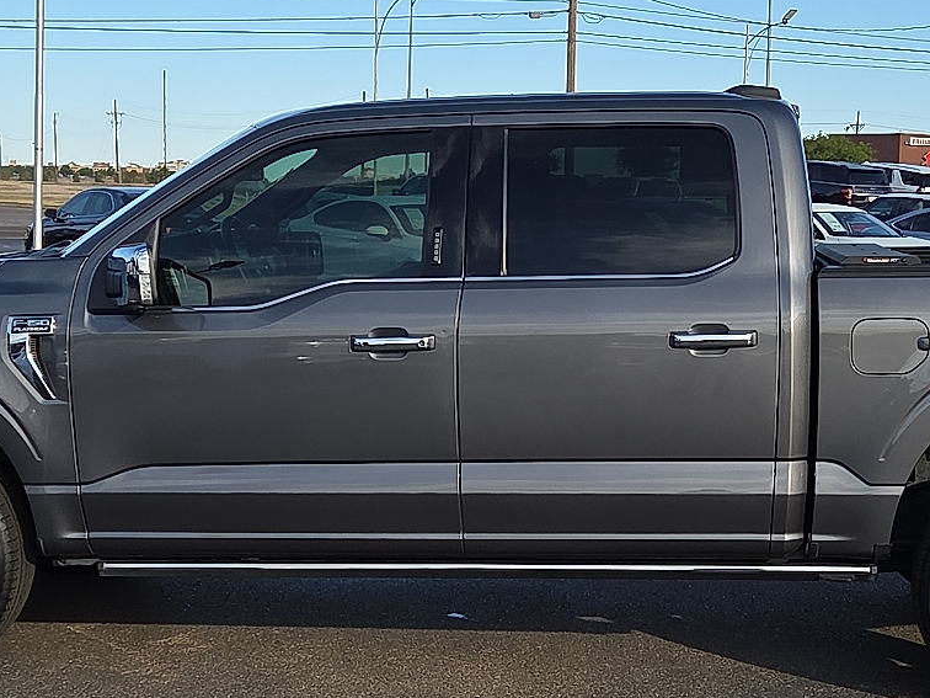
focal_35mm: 72
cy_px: 375
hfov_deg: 27.0
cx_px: 566
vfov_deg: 20.4
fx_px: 1934
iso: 76
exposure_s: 1/5000
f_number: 1.8
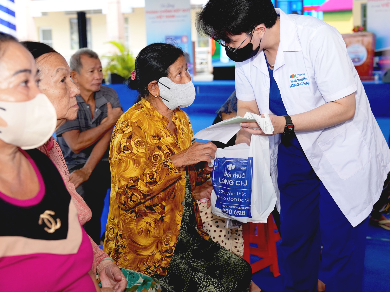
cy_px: 123
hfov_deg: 34.2
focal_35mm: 56
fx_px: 631
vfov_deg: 26.1
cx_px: 239
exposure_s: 1/200
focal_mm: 43
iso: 800
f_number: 4
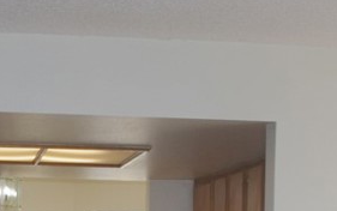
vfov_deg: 12.8
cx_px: 36
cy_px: 258
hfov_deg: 20.4
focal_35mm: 100
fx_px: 919
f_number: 5.6
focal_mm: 18
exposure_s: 1/180
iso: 400
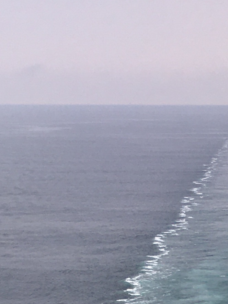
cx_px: 349
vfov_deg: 13.0
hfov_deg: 10.8
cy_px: 599
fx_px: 1160
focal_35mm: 132
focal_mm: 4.15
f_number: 2.2
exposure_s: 1/396
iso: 25
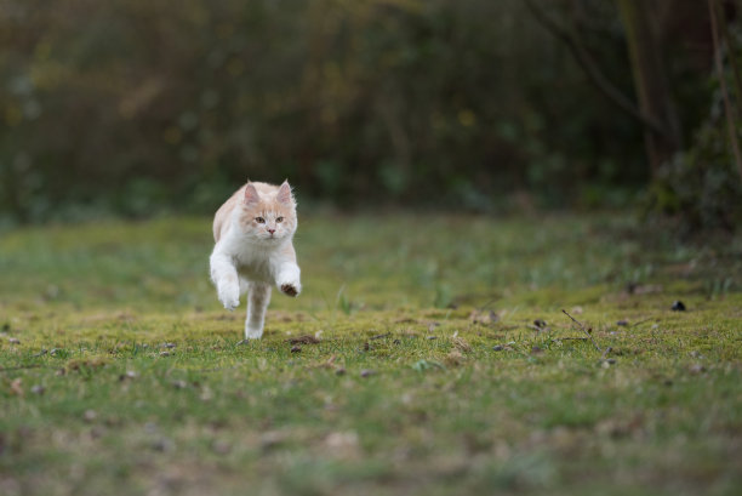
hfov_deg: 15.2
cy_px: 248
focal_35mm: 135
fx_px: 2784
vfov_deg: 10.2
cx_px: 371
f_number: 2
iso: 220
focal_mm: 135
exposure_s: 1/2000
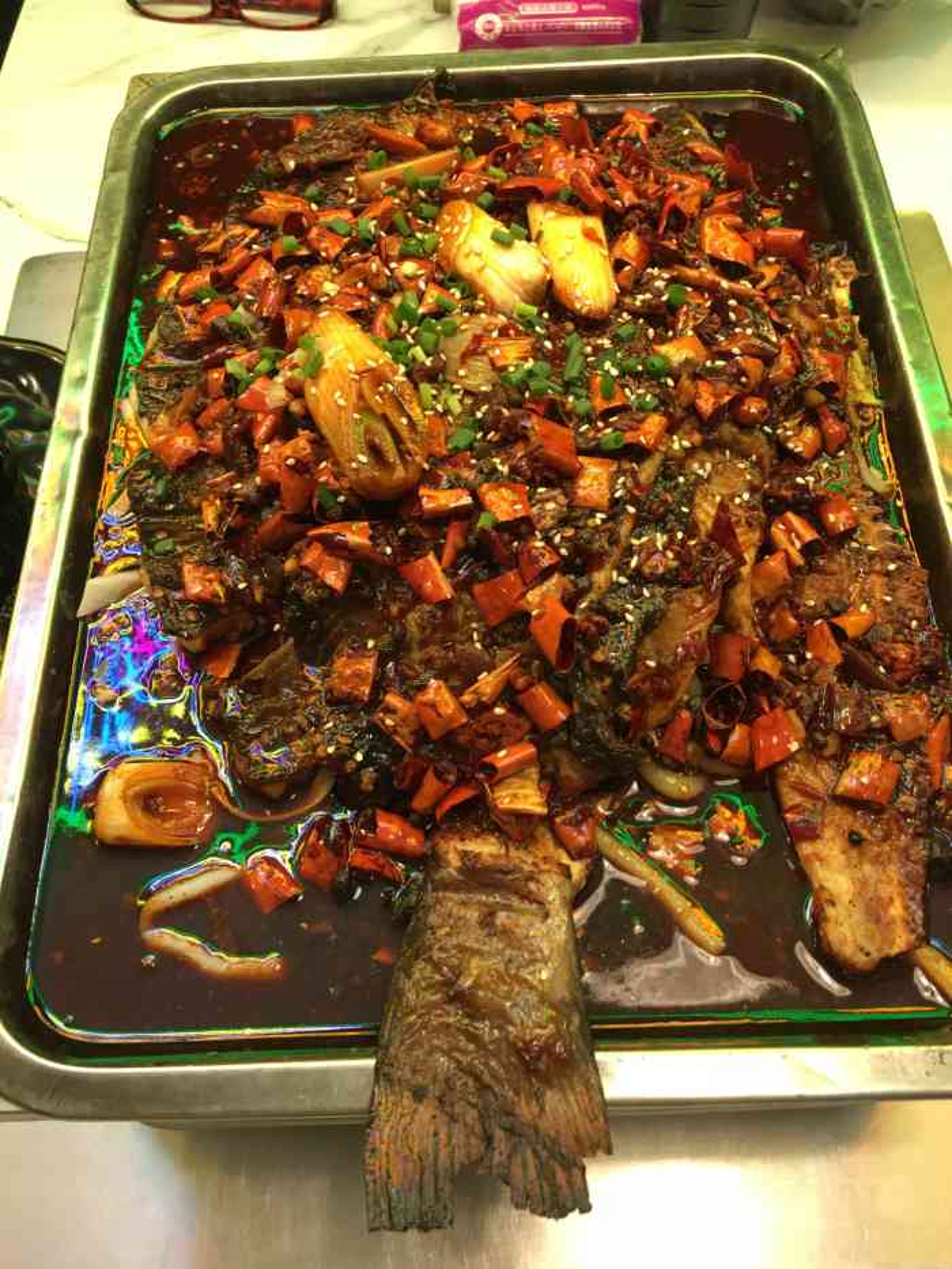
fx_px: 1063
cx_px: 476
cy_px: 634
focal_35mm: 29
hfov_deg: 48.2
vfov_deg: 61.7
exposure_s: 1/17
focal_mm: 4.15
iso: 40
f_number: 2.2
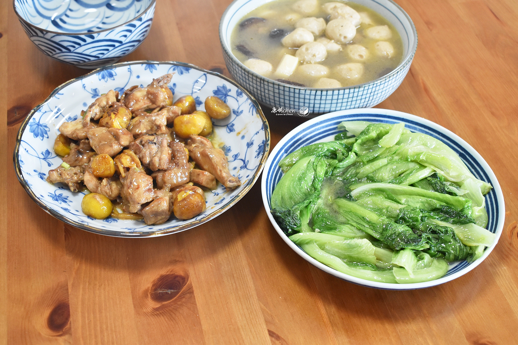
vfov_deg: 28.1
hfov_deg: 41.1
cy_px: 172
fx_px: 691
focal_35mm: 48
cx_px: 259
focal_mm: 32
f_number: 5
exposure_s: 1/50
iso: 1000
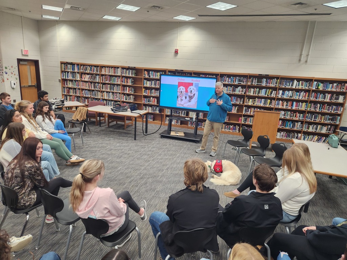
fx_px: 231
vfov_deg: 58.9
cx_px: 174
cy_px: 130
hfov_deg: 73.9
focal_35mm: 23
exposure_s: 1/120
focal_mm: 5.4
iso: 200
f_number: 1.8
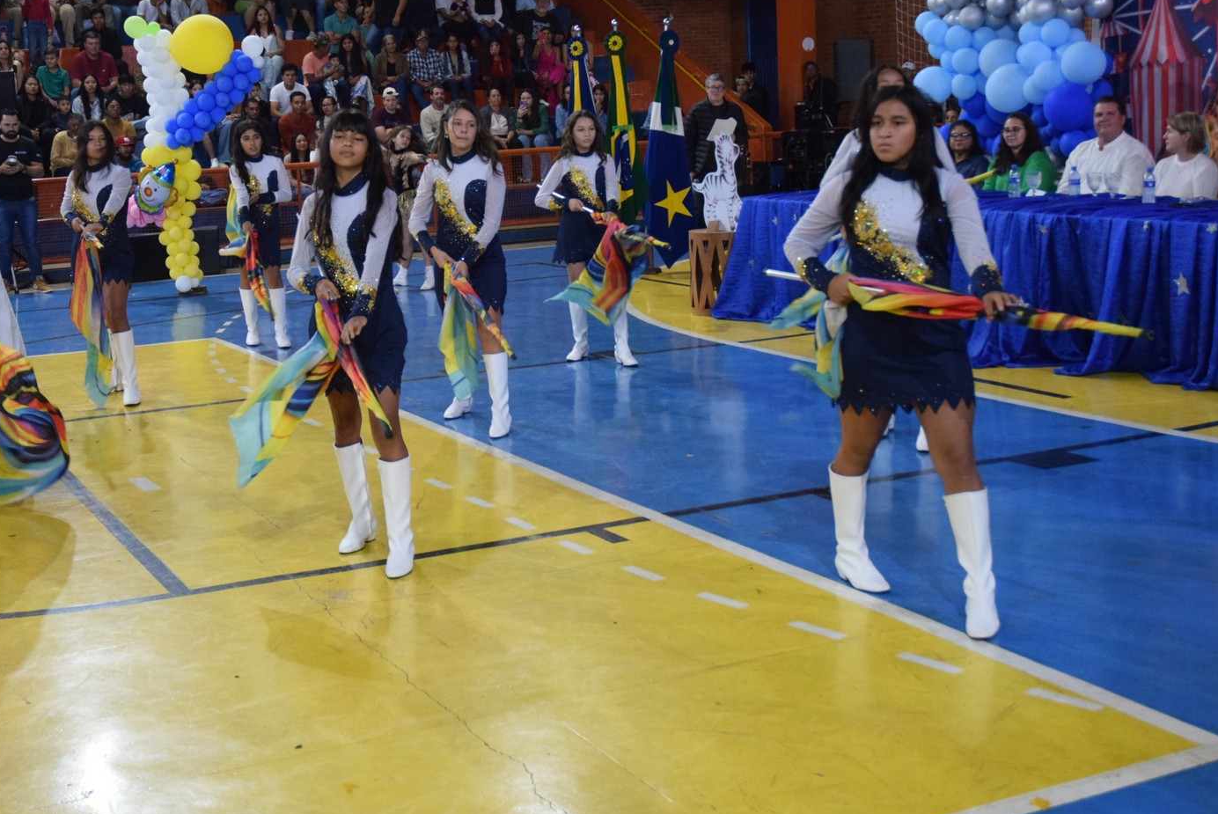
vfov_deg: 27.6
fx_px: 1647
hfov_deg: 40.5
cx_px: 509
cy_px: 291
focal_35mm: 49
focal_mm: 25
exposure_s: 1/60
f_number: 3.8
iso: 2000
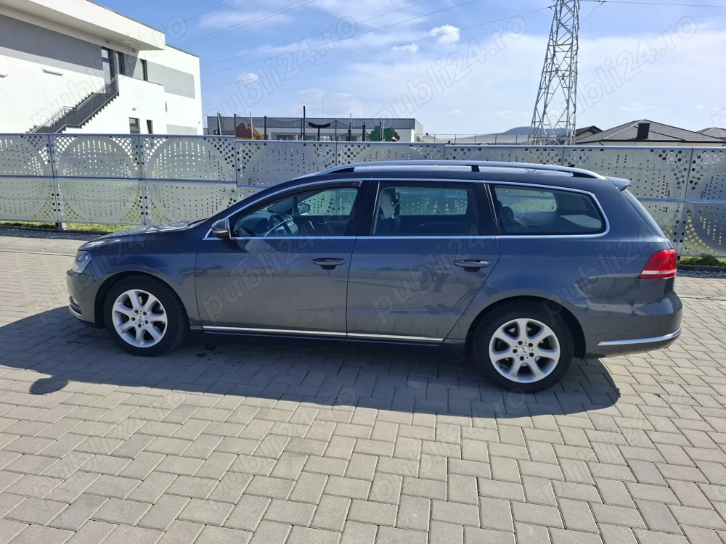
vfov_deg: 58.9
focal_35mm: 23
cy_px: 272
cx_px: 363
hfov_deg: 73.9
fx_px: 482
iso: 50
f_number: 1.8
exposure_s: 1/2128
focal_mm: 5.54
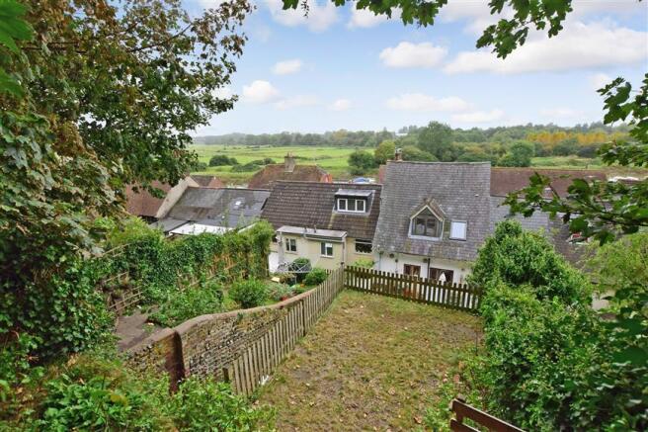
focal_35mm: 16
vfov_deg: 72.0
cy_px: 216
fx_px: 297
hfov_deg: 95.0
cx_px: 324
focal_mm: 11
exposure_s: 1/125
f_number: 8
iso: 200
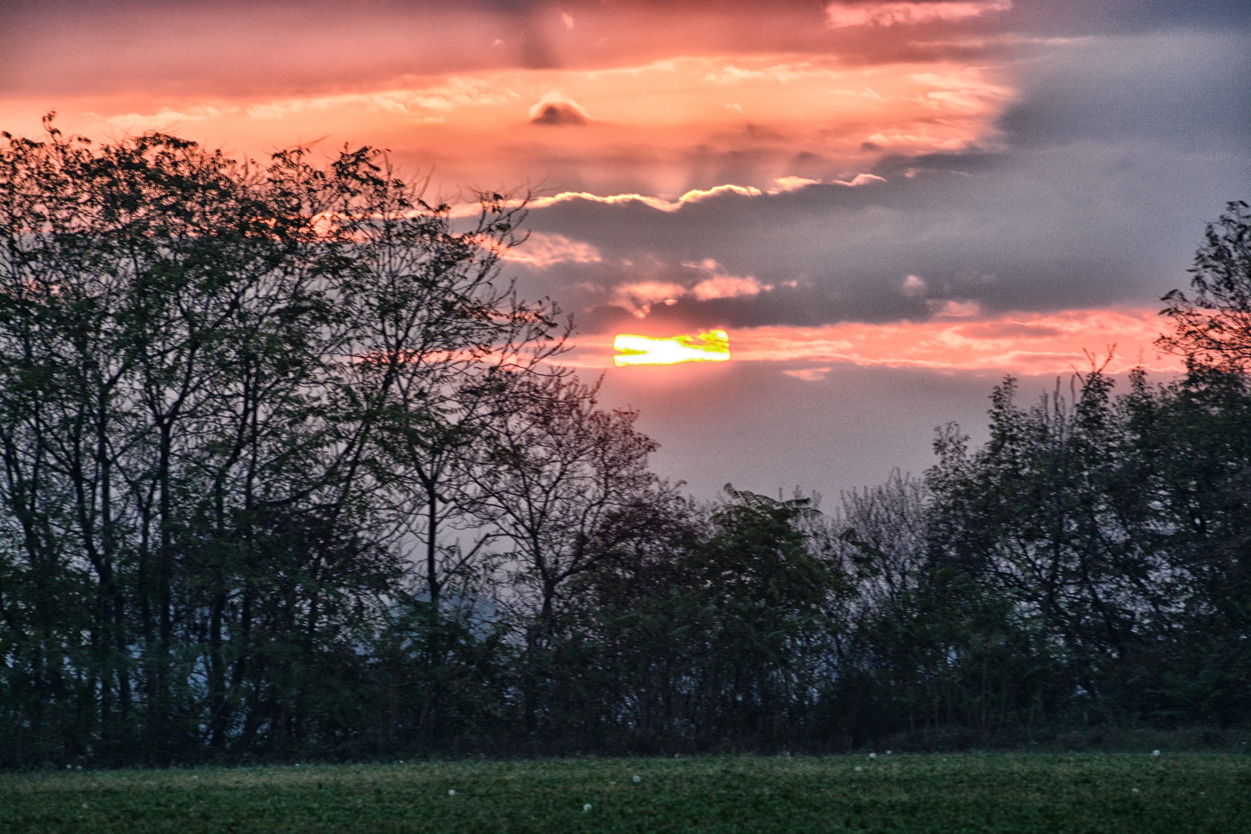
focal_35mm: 330
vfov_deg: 4.2
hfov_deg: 6.2
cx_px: 626
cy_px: 417
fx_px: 11467
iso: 360
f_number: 10
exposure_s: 1/60
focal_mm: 220
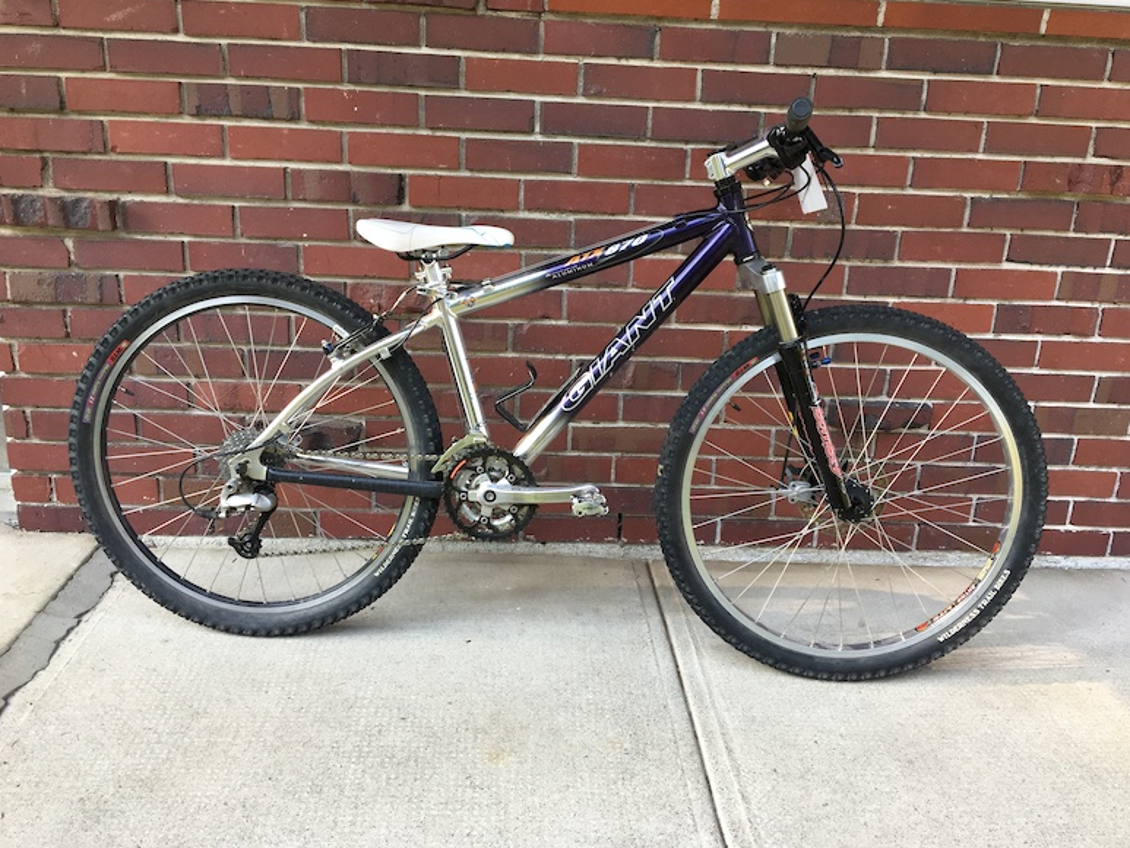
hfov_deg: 60.0
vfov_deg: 46.8
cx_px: 558
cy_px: 430
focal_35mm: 30
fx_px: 979
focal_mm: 4.15
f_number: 2.2
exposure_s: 1/120
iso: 40
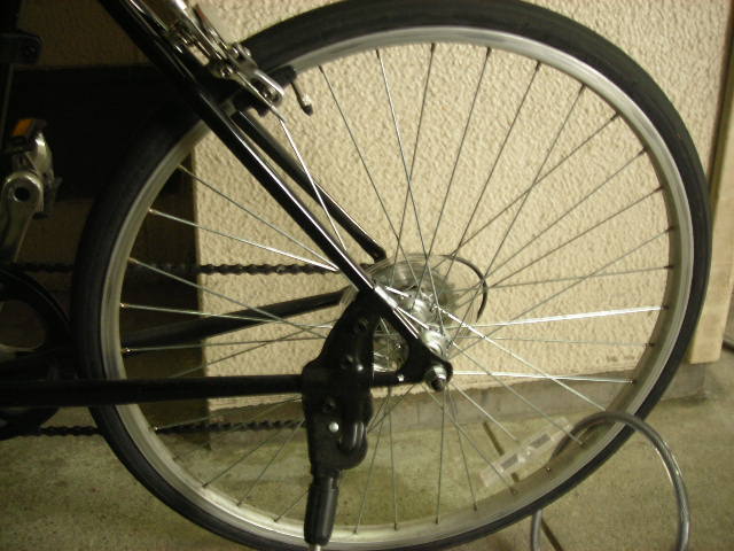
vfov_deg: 37.7
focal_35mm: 38
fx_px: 806
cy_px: 276
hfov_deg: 49.0
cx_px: 367
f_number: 3.2
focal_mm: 6.3
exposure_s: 1/3.8
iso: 200
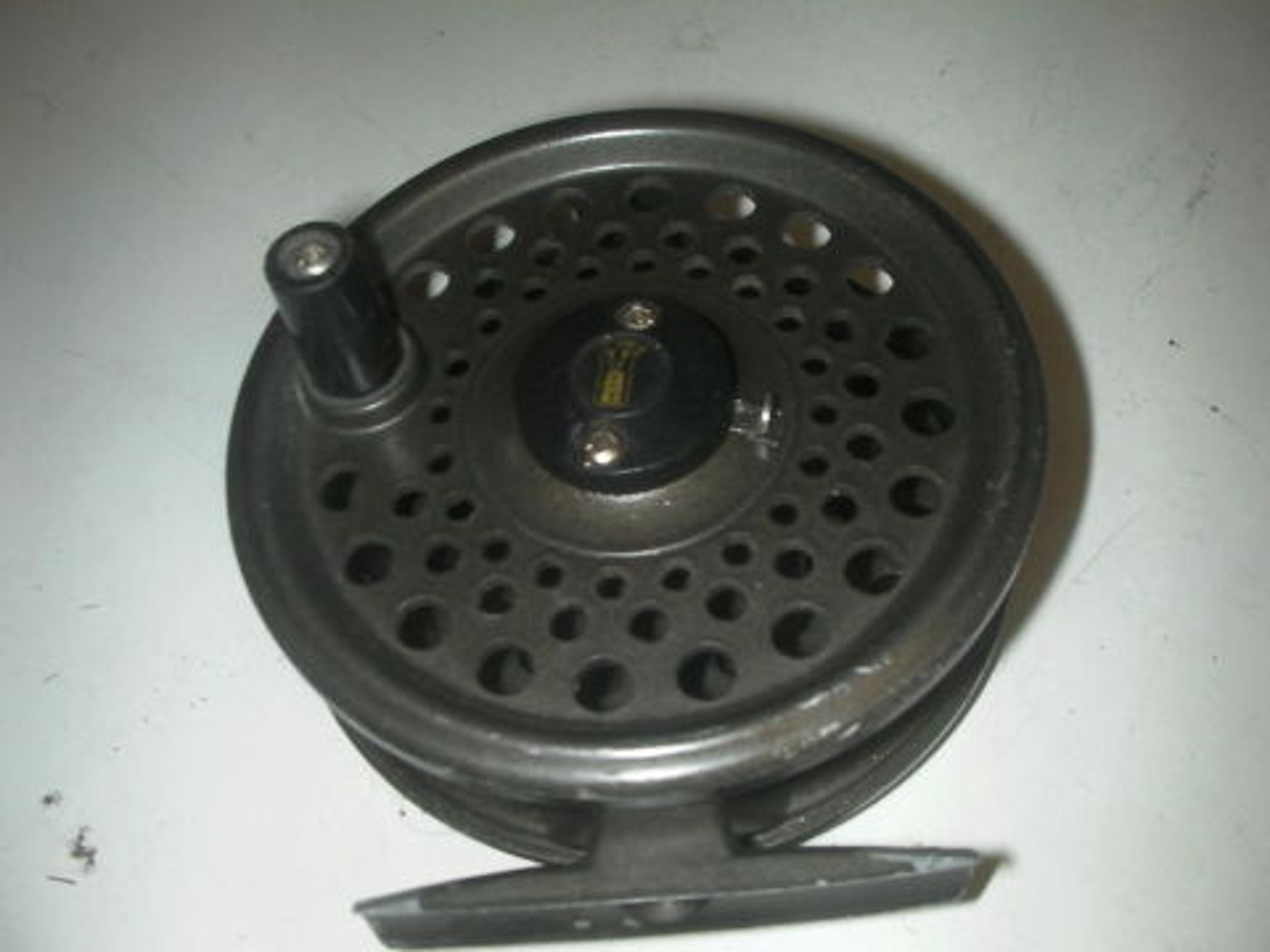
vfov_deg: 37.7
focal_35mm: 38
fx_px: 1394
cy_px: 476
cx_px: 635
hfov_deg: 49.0
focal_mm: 6.3
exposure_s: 1/30
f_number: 5.6
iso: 200
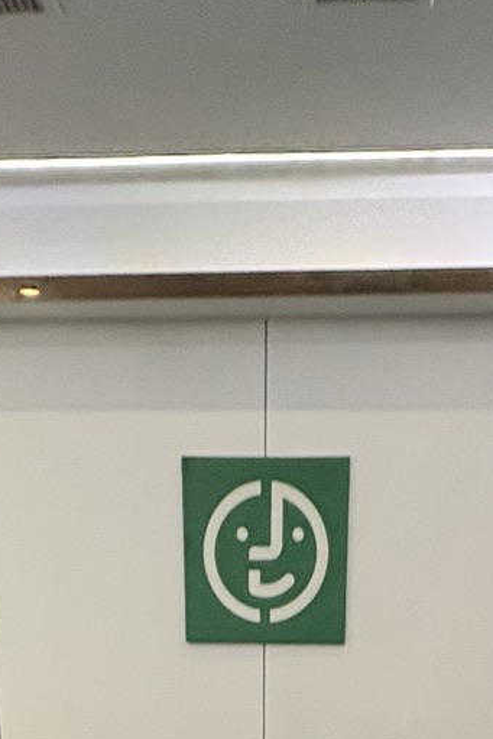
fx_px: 1170
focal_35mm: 57
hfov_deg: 23.8
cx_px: 276
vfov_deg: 24.5
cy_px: 1186
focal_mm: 2.22
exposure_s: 1/50
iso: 400
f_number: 2.2
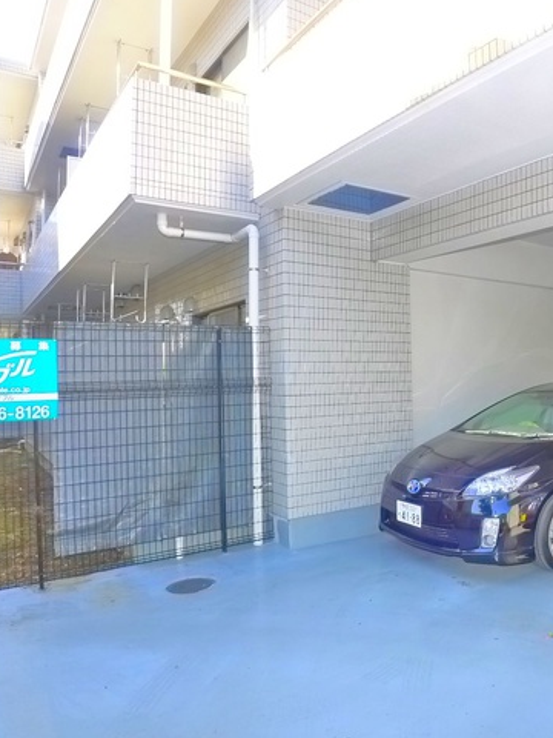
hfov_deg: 39.1
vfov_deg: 52.6
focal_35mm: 35
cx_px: 444
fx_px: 746
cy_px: 357
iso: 400
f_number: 2.8
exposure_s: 1/250
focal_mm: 5.1
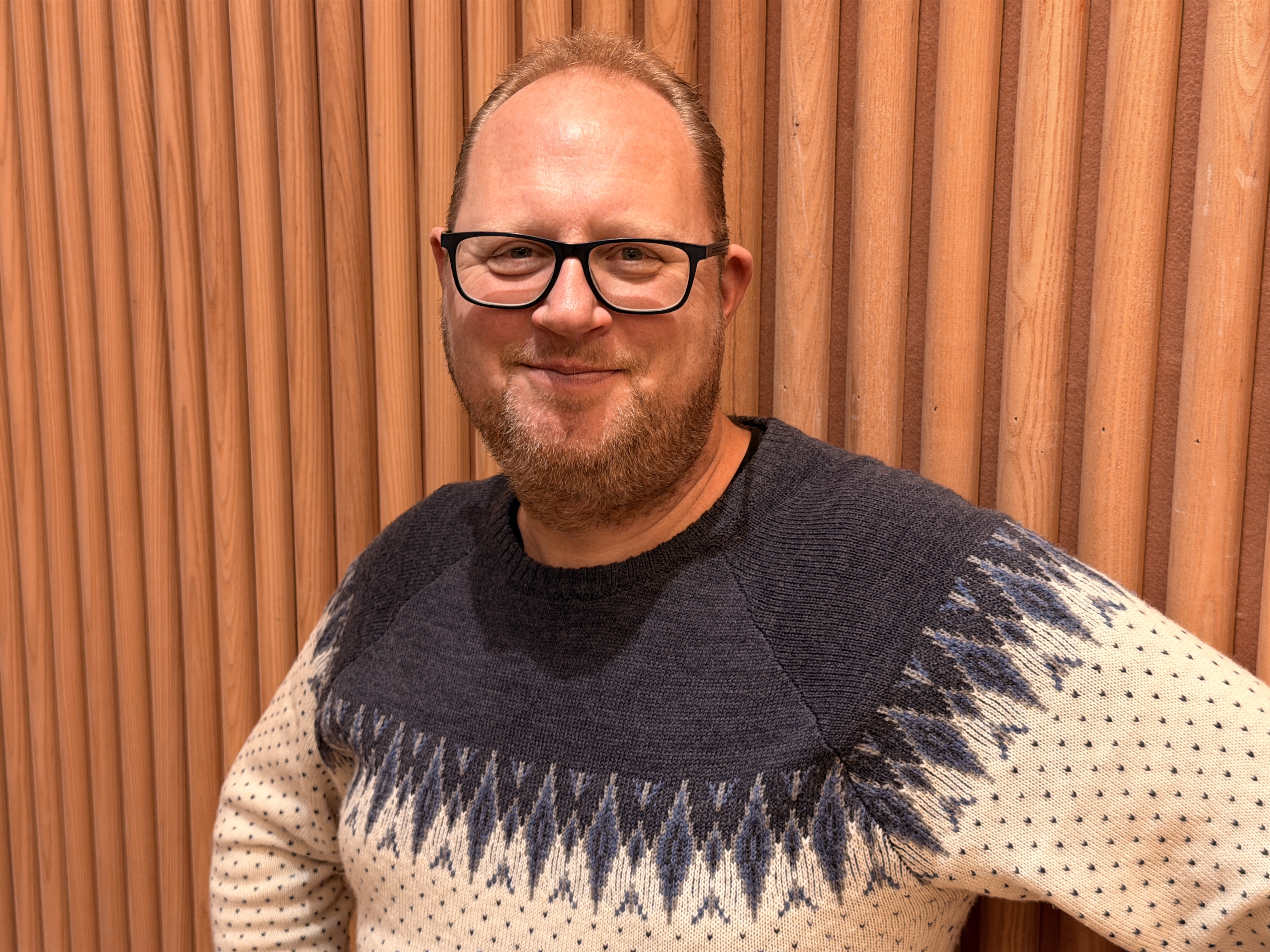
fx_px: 1761
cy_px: 476
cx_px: 635
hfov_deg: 39.7
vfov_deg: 30.3
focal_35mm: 48
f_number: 1.78
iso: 160
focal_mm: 6.76
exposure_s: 1/50
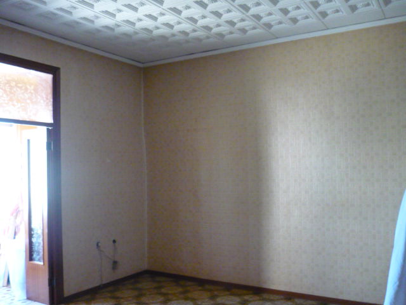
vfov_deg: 42.9
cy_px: 152
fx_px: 387
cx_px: 203
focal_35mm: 33
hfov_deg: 55.4
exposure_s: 1/25
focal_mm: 5.5
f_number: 2.8
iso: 800
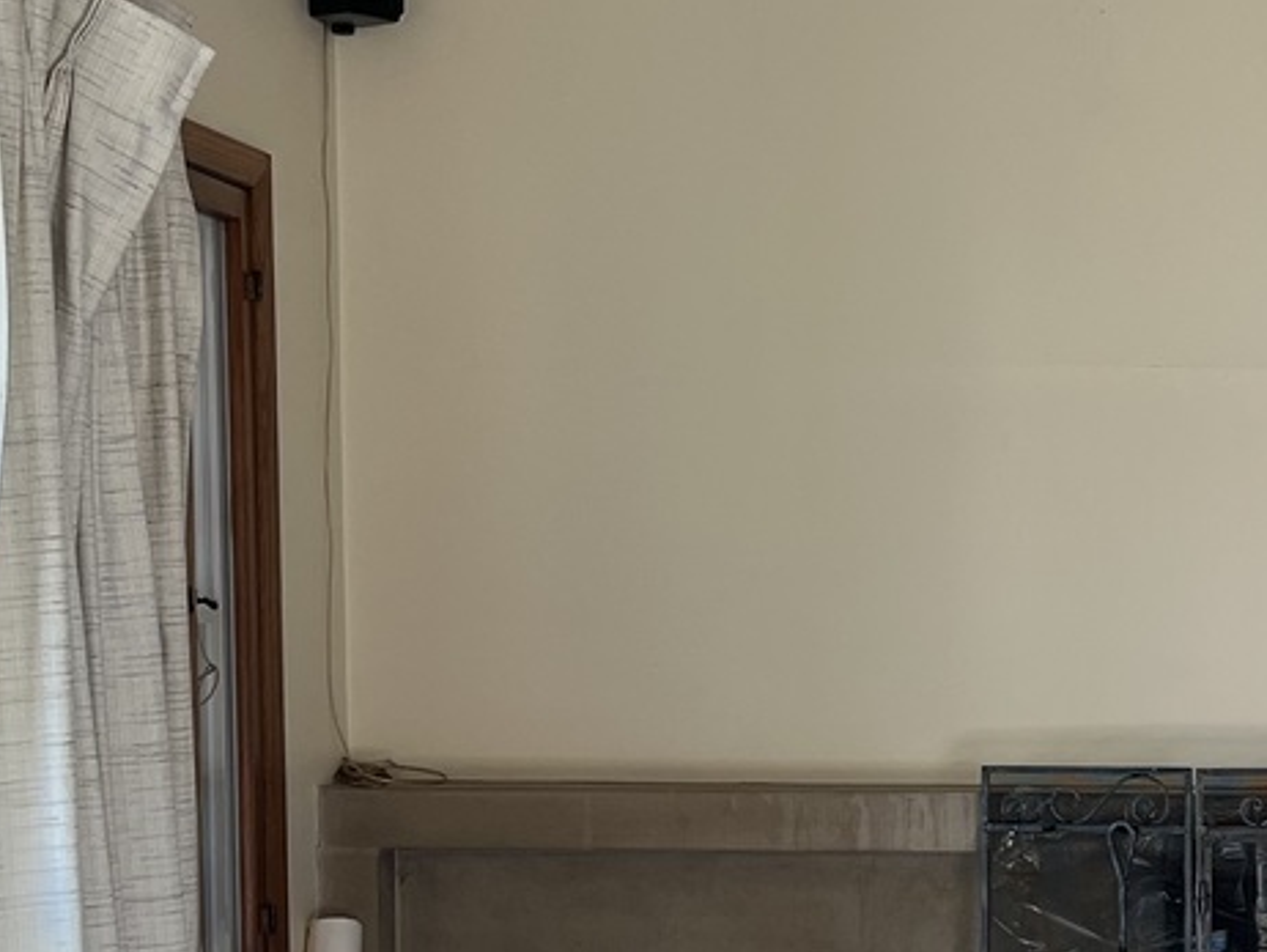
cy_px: 774
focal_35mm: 81
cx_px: 1251
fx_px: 2966
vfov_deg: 18.1
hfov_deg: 23.2
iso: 64
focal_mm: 5.1
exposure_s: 1/164
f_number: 1.6
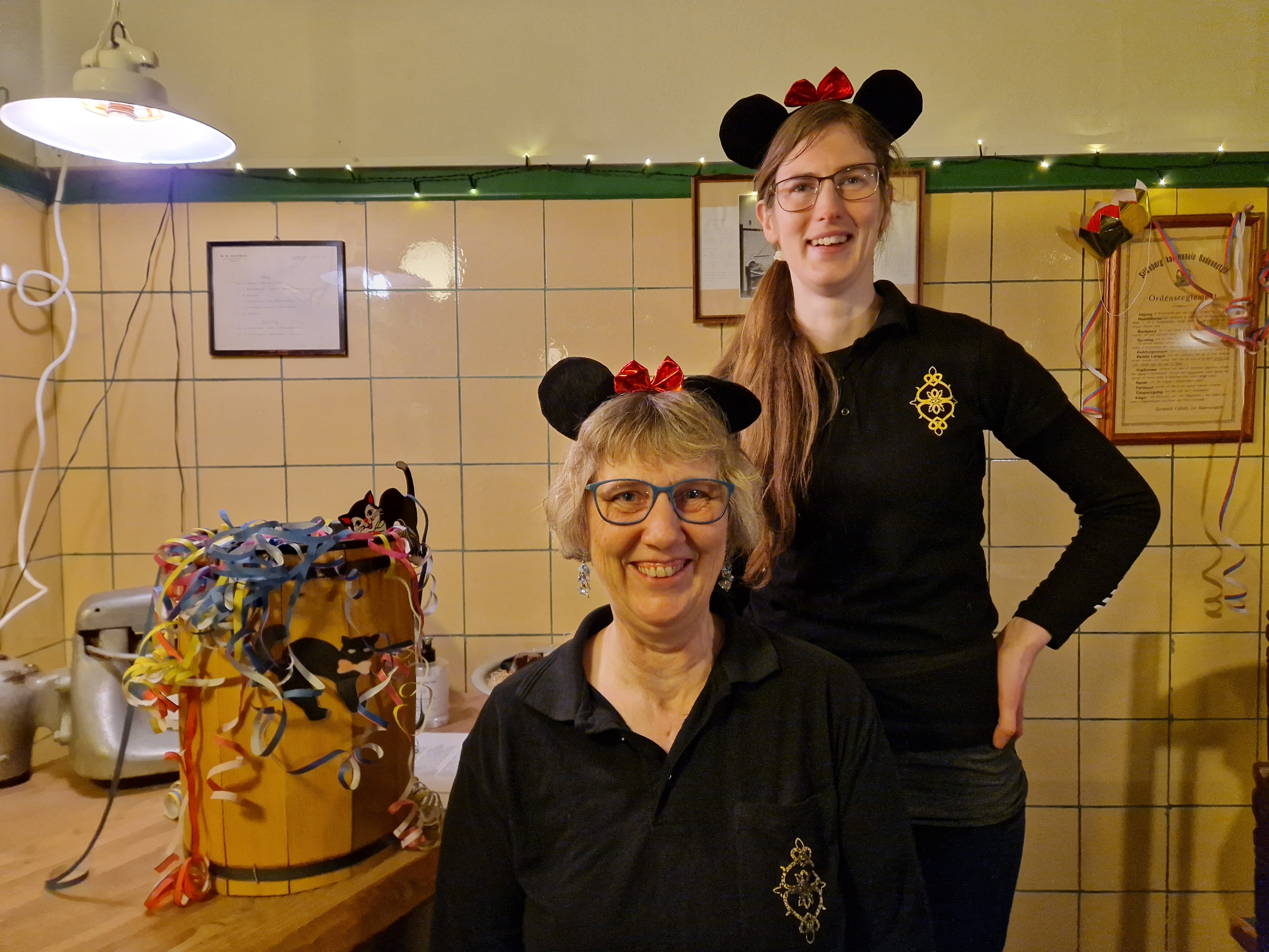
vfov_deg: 58.9
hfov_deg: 73.9
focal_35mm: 23
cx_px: 634
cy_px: 476
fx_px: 843
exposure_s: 1/50
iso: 640
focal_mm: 5.4
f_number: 1.8
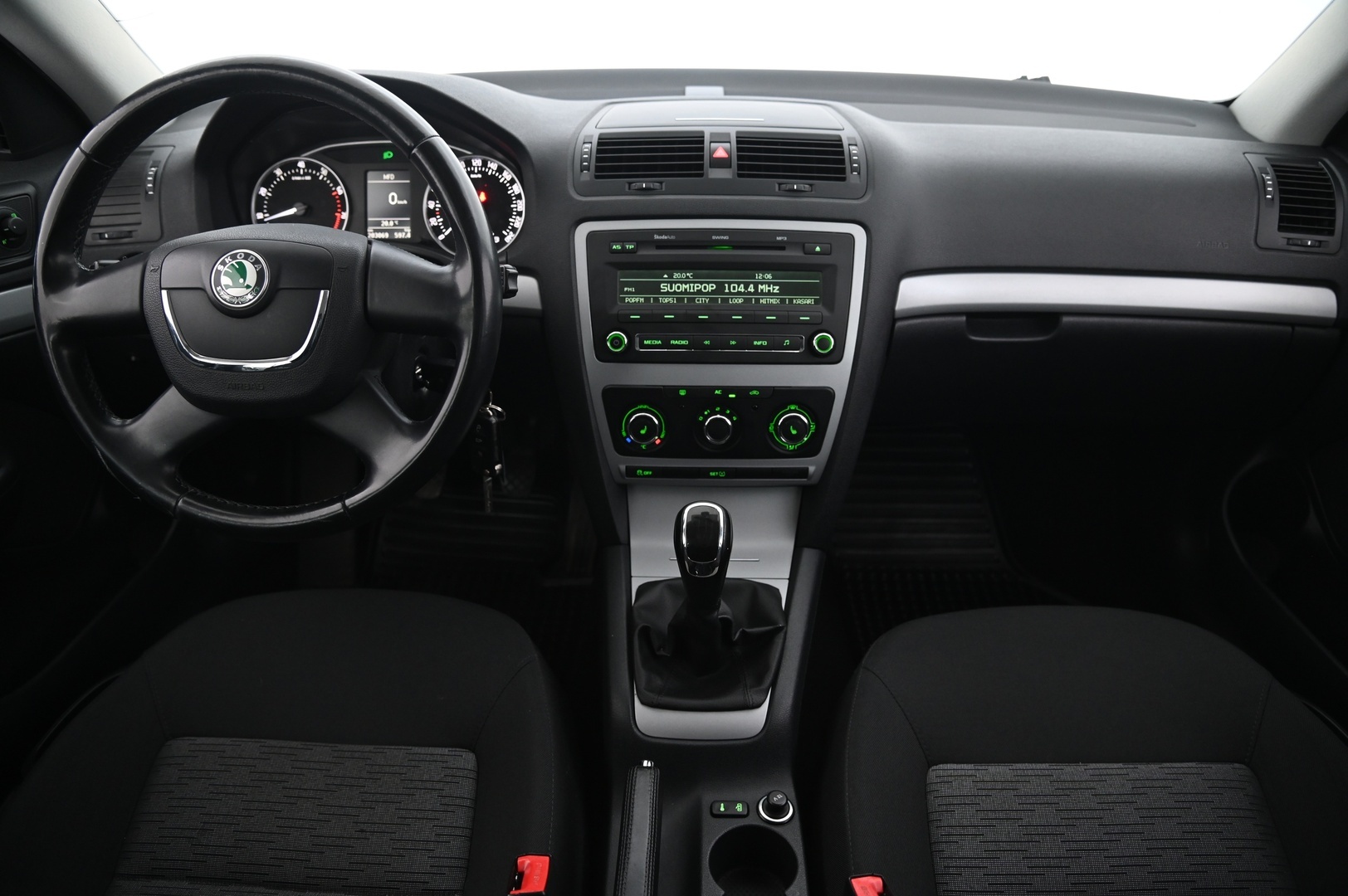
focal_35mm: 24
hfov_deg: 73.8
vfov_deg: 53.1
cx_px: 674
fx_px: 898
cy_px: 448
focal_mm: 24
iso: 2000
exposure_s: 1/15
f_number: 4
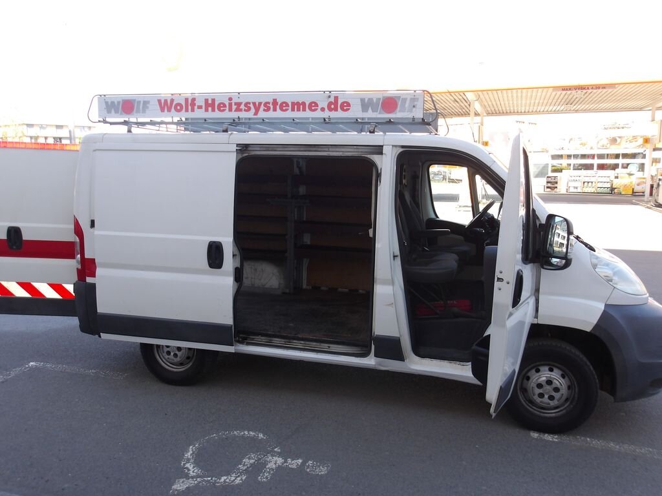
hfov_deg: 65.3
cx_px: 331
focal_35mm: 27
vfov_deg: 51.4
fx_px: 516
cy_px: 248
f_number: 3
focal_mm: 4.9
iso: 100
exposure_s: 1/210
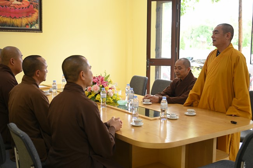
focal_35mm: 48
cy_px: 84
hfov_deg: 41.2
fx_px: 337
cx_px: 126
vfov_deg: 28.0
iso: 100
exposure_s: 1/25
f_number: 4
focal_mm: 48
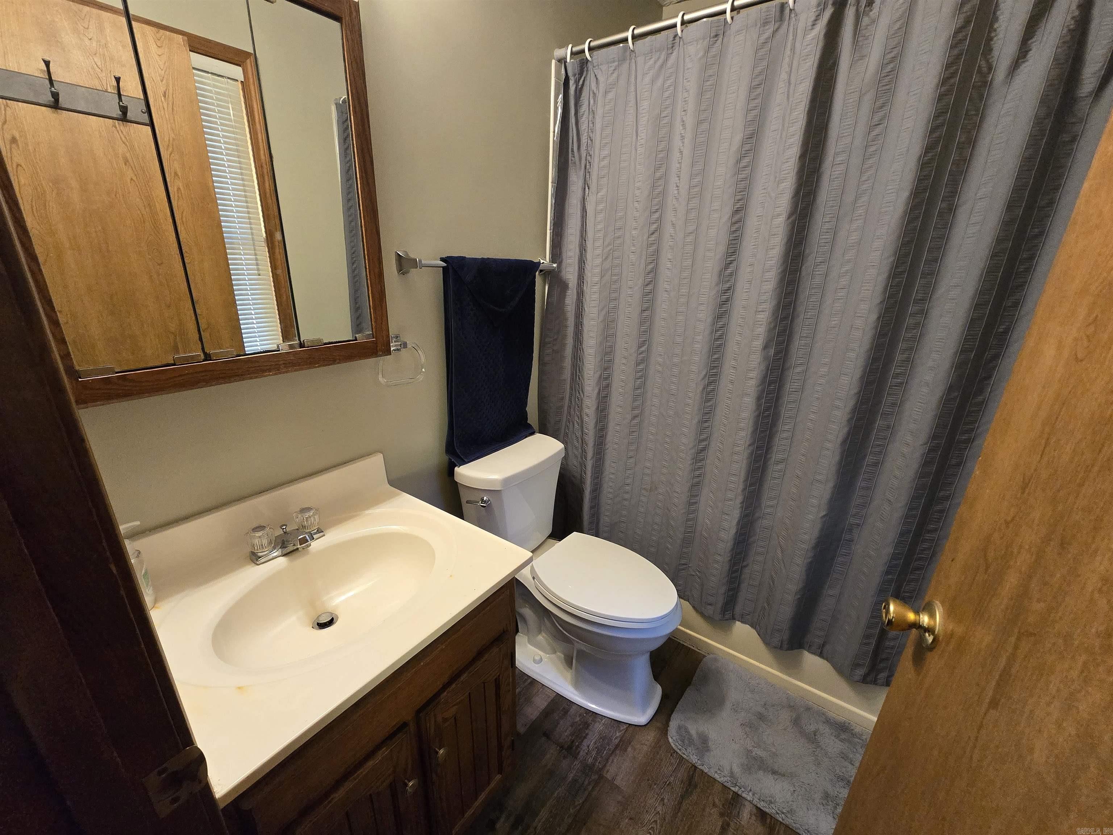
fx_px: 418
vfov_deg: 89.9
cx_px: 556
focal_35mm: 13
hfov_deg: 106.2
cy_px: 418
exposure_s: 1/60
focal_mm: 2.2
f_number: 2.2
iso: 640
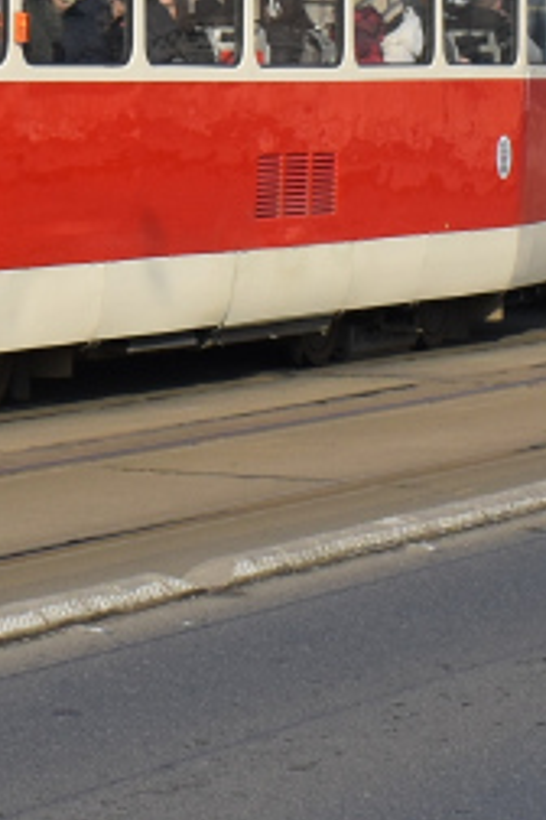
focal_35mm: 217
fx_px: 4936
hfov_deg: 6.3
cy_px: -376
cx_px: -46
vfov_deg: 9.3
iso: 200
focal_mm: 28
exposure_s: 1/400
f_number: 10
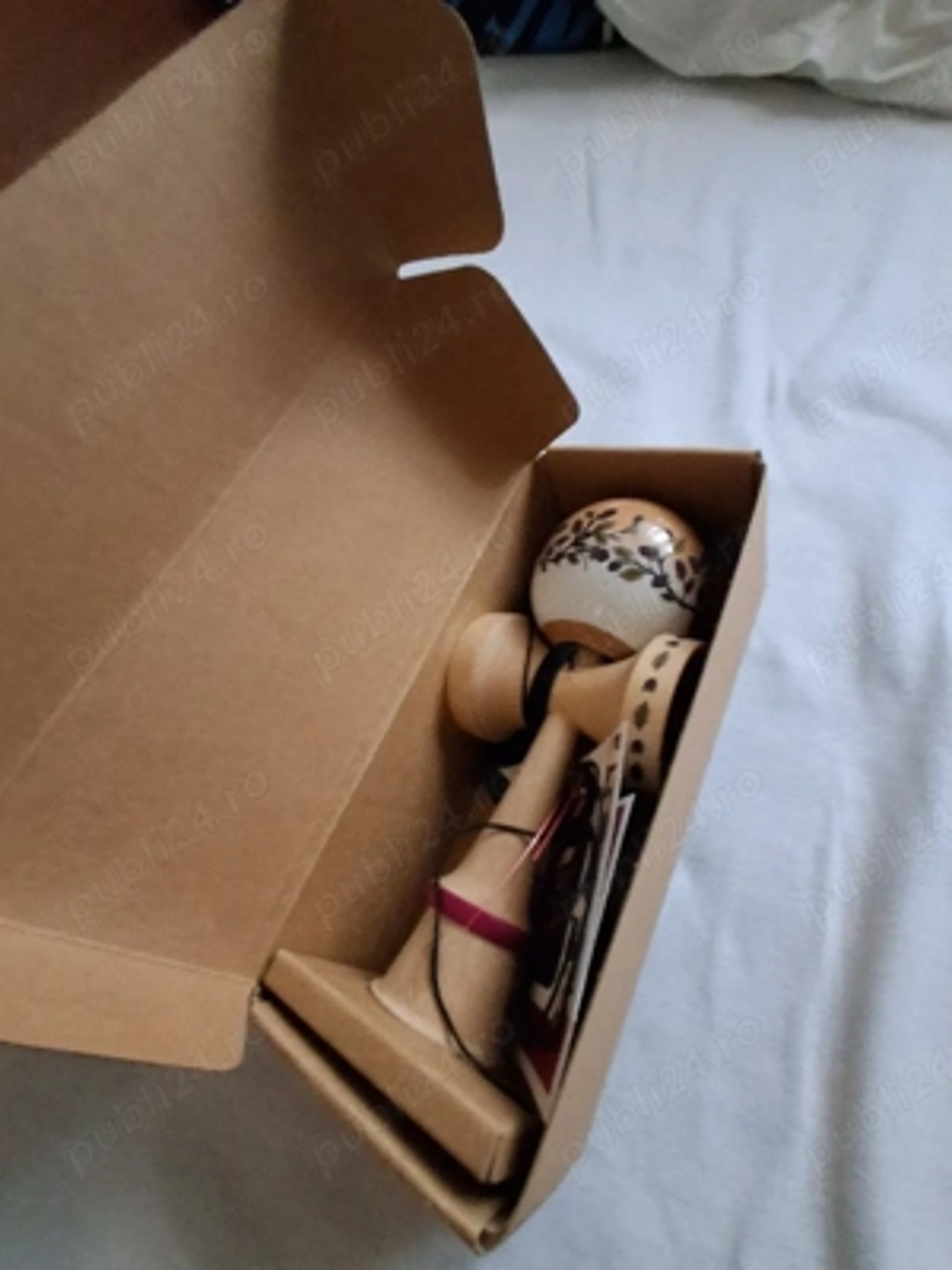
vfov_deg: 94.5
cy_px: 635
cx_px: 476
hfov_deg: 78.1
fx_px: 587
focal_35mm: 16
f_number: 2.2
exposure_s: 1/25
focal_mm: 1.64
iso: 800
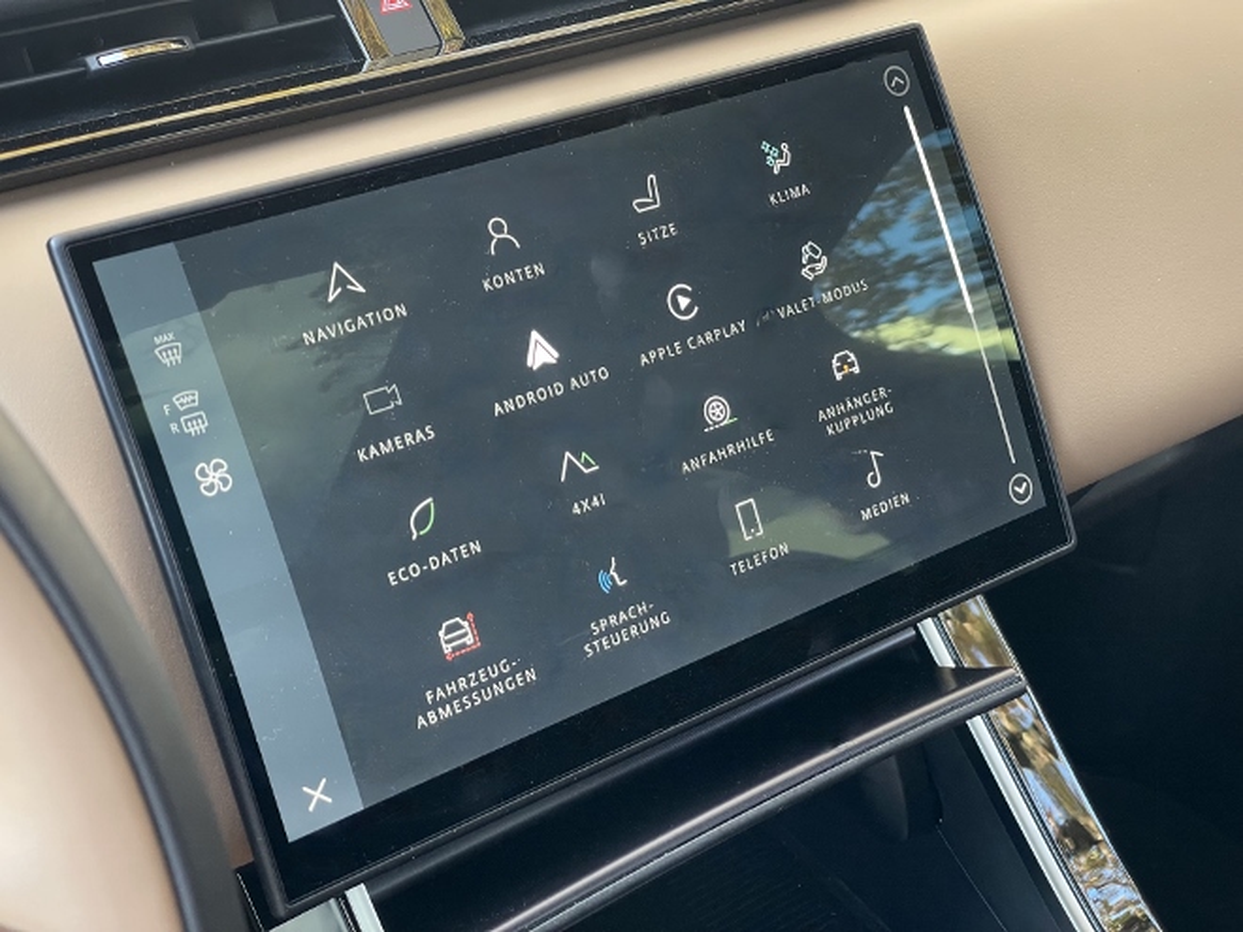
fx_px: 1867
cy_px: 466
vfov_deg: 28.0
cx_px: 622
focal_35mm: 52
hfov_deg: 36.8
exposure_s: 1/82
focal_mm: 6
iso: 200
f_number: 2
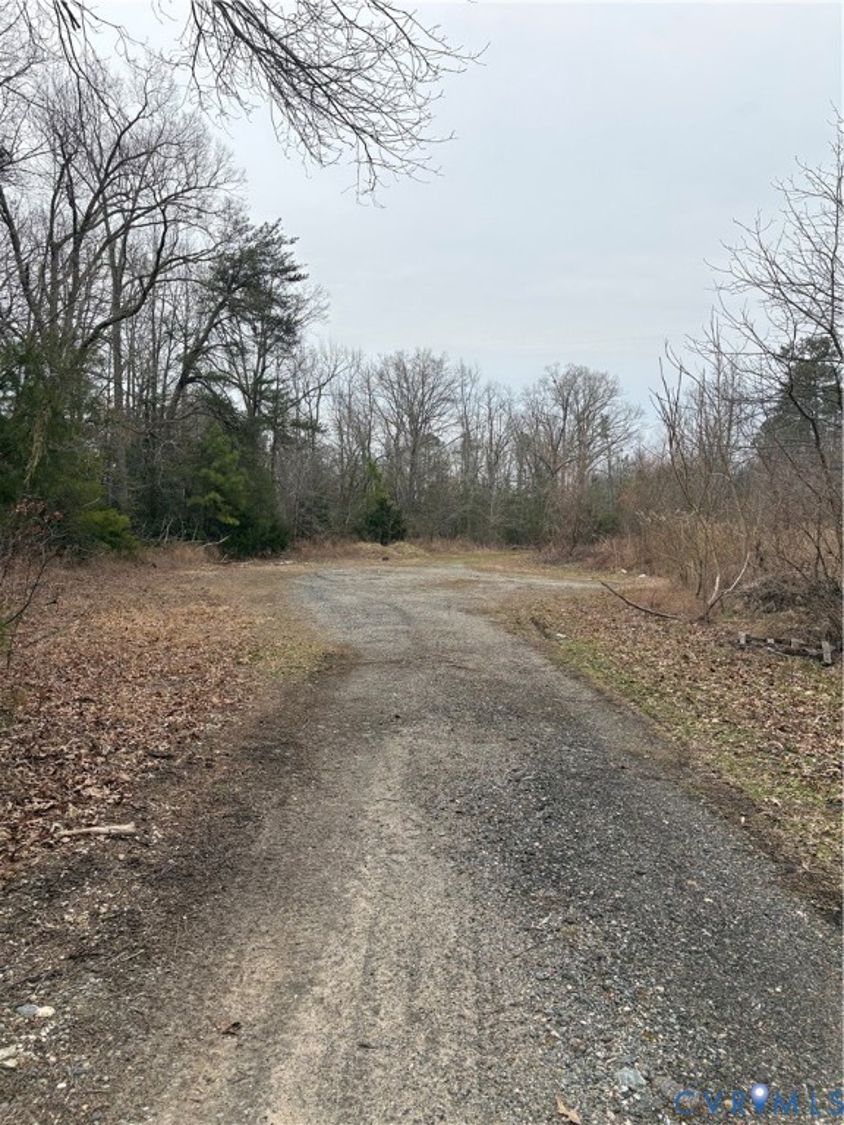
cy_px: 562
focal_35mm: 26
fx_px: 845
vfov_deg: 67.3
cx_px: 422
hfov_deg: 53.1
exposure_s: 1/1081
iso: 50
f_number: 1.6
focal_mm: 5.96
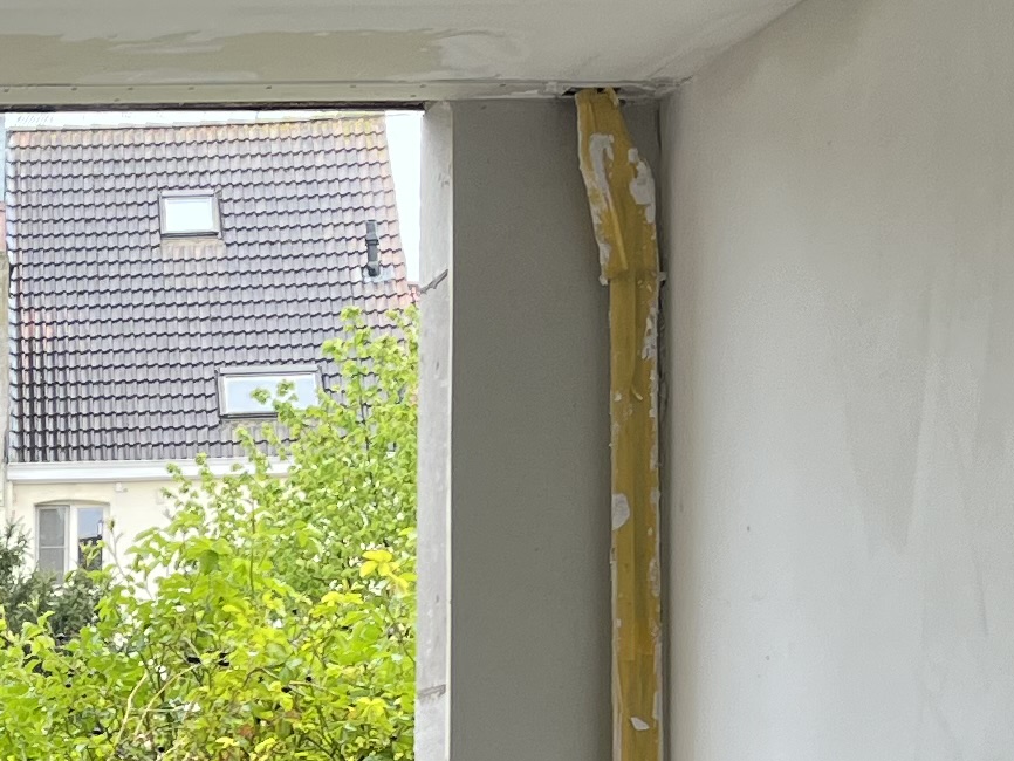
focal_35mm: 121
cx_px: -581
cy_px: 983
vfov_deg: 11.9
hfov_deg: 14.9
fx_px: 3545
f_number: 1.6
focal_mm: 5.1
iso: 40
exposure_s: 1/133
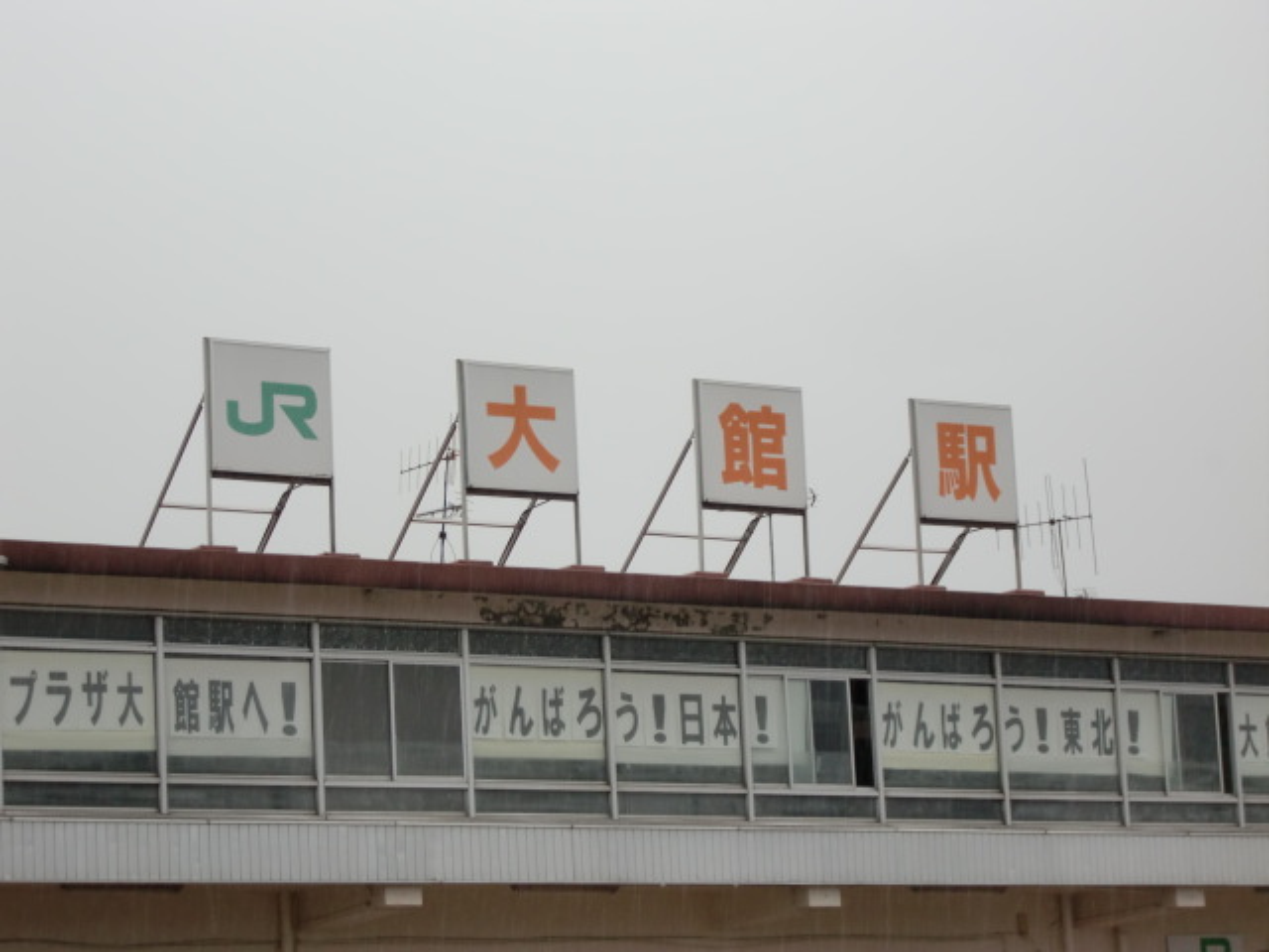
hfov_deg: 17.6
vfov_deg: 13.2
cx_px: 634
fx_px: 4106
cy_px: 476
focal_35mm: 112
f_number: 5.8
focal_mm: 19.6
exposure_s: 1/100
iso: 160
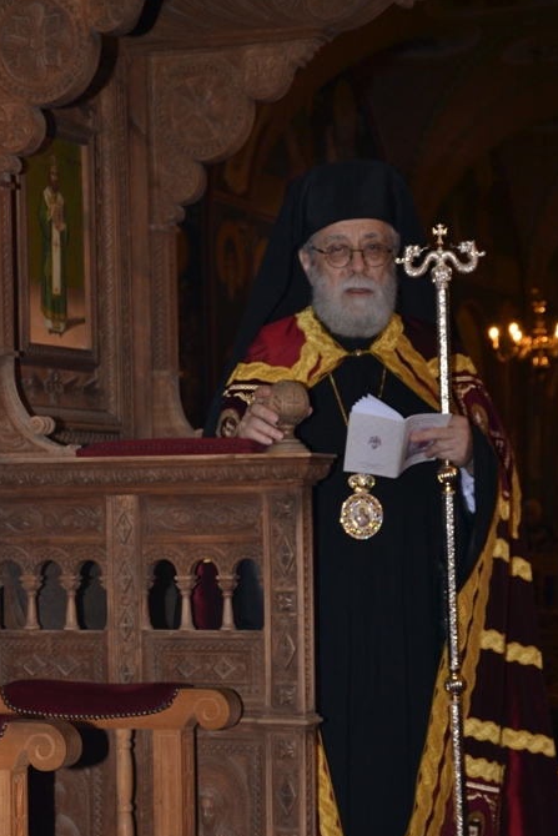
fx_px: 2247
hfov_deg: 14.1
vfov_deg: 21.0
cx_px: 353
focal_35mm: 97
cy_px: 545
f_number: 5.6
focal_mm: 45
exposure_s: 1/60
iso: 400
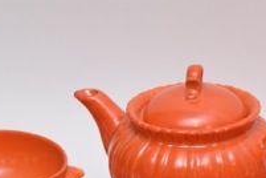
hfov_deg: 7.8
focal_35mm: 263
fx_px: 1940
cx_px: 151
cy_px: 212
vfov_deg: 5.2
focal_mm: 55
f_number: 5.6
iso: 1600
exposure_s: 1/125
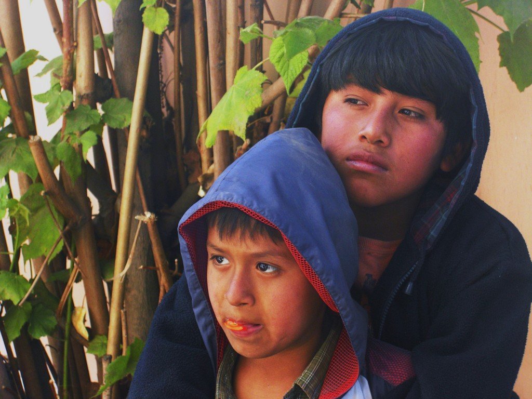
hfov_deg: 20.7
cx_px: 266
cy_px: 200
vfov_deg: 15.6
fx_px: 1460
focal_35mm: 95
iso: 200
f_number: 4.8
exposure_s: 1/100
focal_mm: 19.7
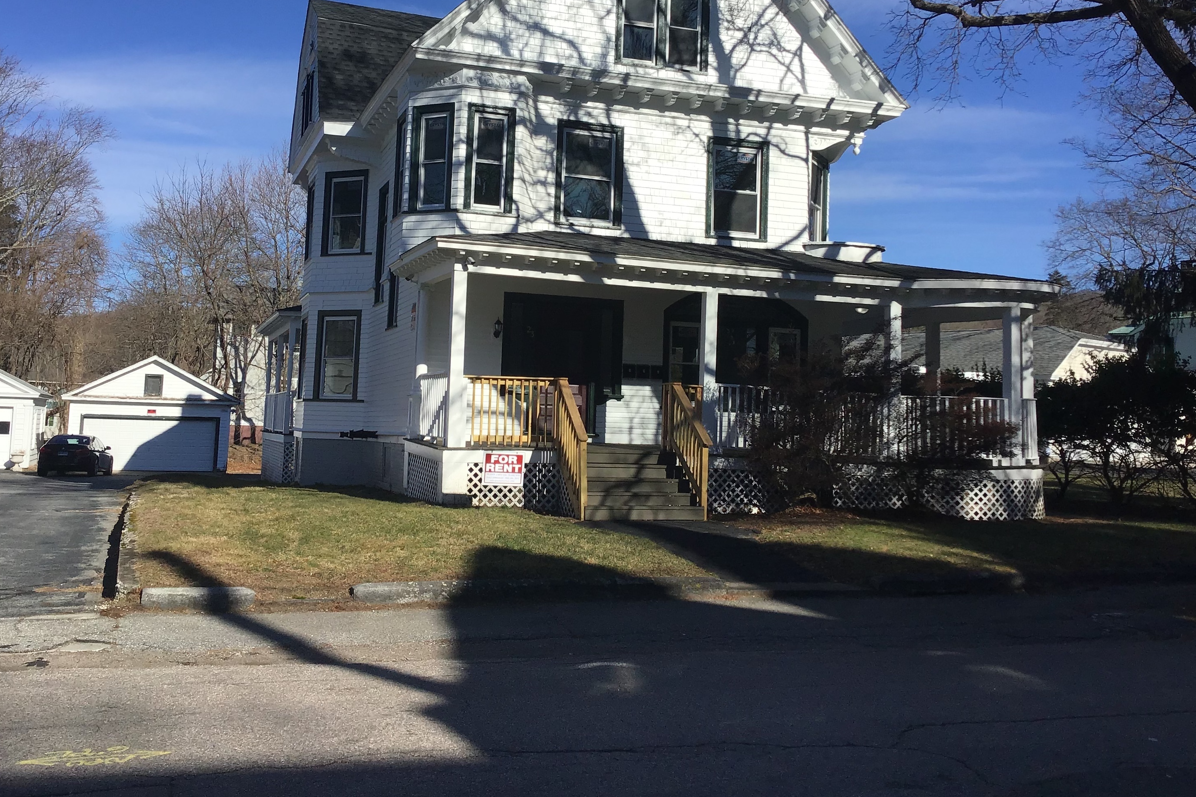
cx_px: 539
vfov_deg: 36.7
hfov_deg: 53.0
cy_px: 305
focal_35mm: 36
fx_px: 1196
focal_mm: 3.3
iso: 25
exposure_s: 1/1852
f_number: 2.4
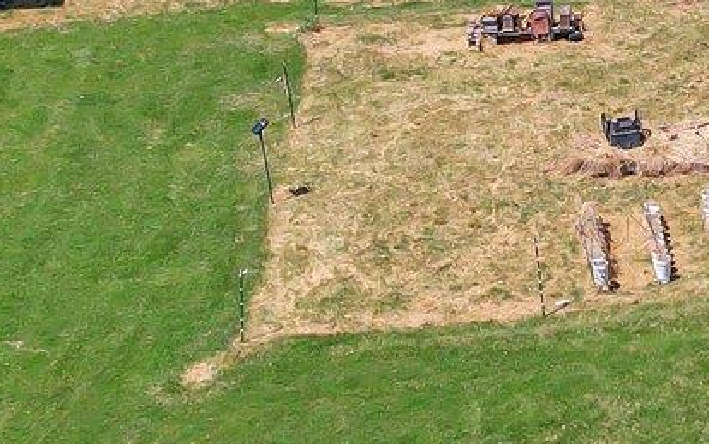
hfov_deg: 18.5
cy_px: 63
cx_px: 637
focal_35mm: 111
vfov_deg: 11.7
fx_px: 2145
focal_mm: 8.38
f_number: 2.8
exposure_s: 1/2000
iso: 120
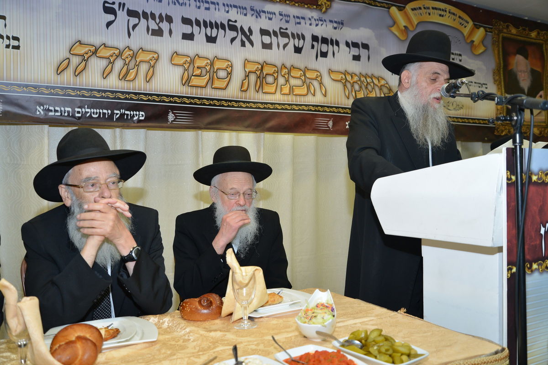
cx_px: 274
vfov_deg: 41.1
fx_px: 487
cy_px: 182
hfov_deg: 58.7
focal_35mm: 32
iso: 800
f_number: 5
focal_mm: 32
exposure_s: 1/125
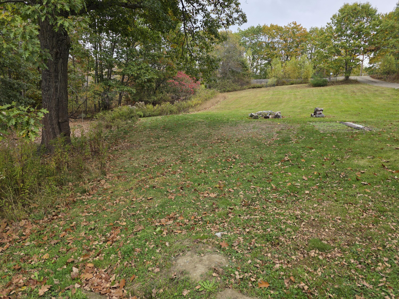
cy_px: 150
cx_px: 200
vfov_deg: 58.9
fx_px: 265
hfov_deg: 73.9
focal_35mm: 23
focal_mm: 6.3
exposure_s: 1/359
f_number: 1.7
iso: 32
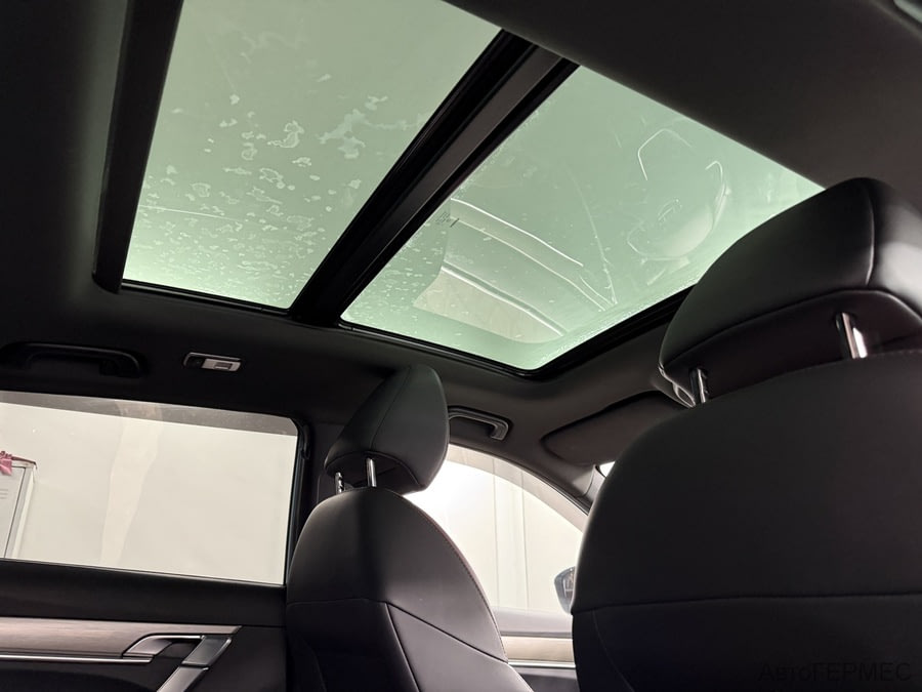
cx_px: 461
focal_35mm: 24
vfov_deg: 56.8
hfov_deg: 71.6
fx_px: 639
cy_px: 346
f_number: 1.78
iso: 640
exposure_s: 1/50
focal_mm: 6.76
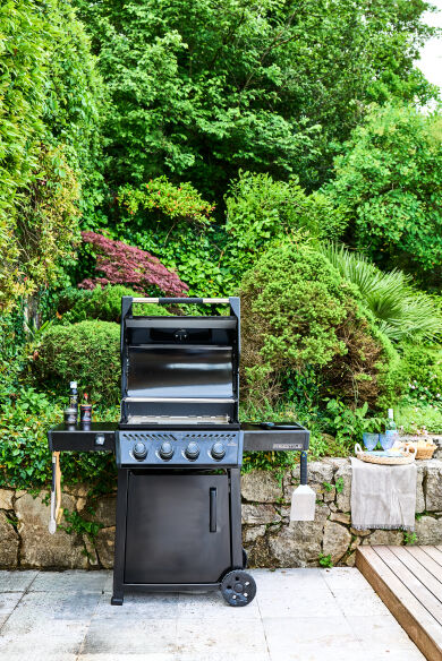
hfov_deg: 32.7
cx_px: 221
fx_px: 754
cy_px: 330
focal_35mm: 41
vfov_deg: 47.4
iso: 200
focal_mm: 41
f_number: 5.6
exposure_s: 1/160
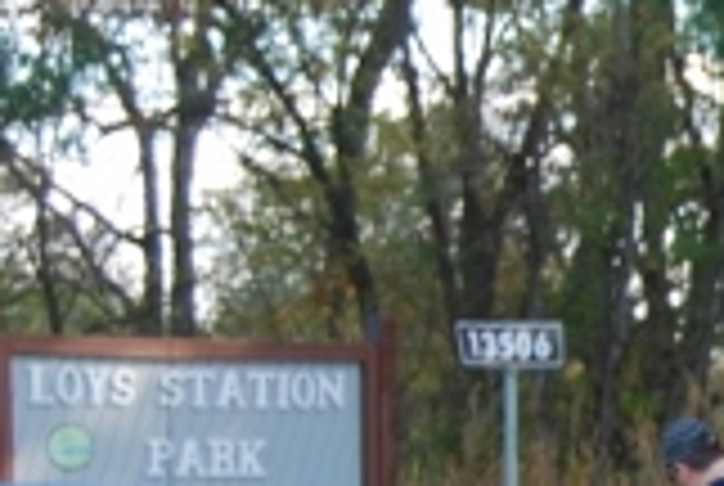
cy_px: 544
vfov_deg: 4.9
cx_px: 1322
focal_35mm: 283
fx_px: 5702
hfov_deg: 7.1
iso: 200
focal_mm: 38
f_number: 5
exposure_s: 1/100
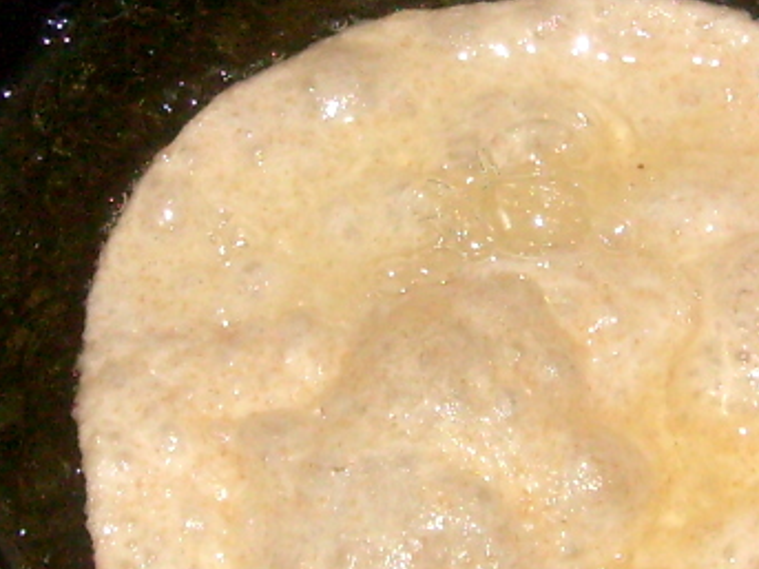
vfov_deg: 28.4
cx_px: 493
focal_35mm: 51
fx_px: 1118
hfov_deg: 37.2
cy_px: 207
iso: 100
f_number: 2.8
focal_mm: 5.8
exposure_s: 1/45
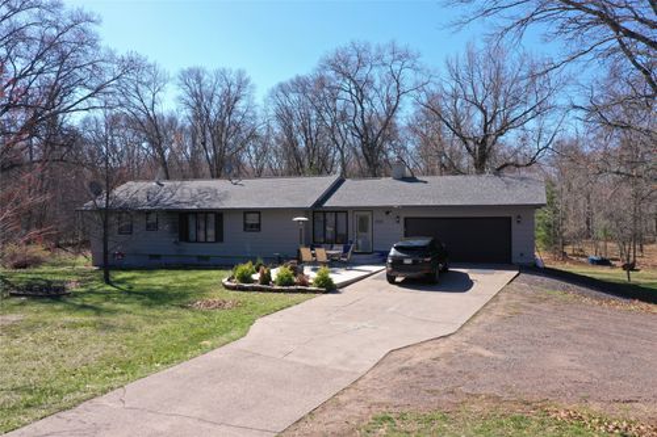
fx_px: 511
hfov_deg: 65.5
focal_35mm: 28
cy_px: 218
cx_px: 328
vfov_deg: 46.4
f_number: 8
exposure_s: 1/120
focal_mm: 10.26
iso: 100
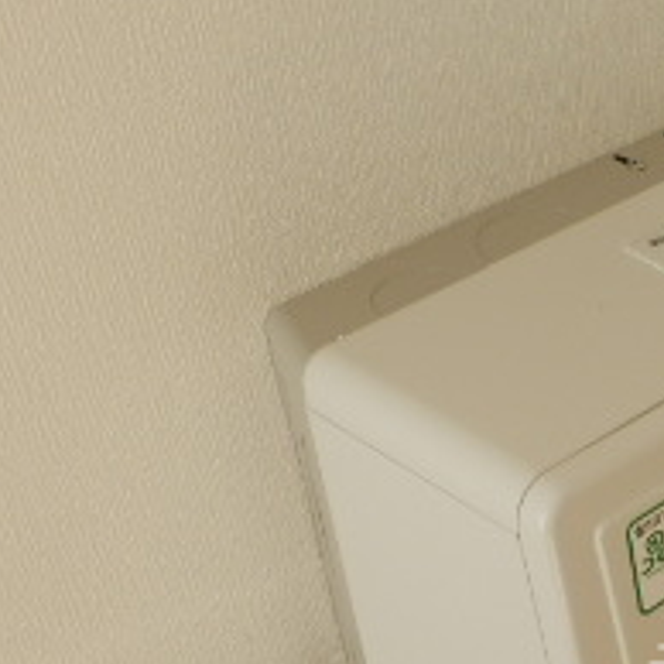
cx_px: 876
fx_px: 1519
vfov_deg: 23.5
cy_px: 678
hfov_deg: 22.0
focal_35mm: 70
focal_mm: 4.2
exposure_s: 1/100
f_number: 3
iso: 80
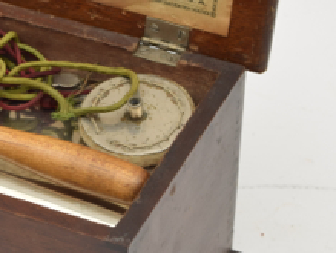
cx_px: -32
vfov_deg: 6.4
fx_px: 2250
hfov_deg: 8.5
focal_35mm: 231
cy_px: 162
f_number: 9
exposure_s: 1/125
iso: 100
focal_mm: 55
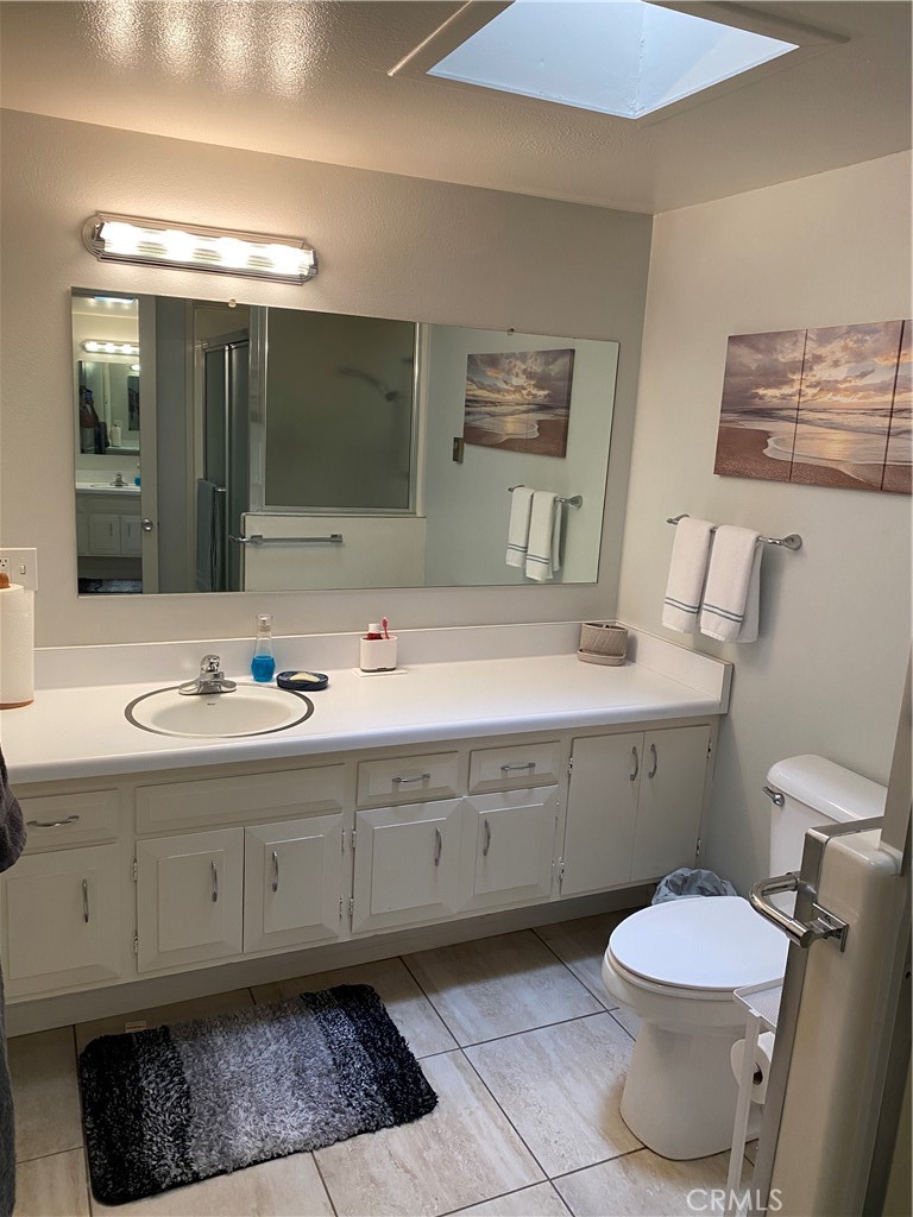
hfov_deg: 53.1
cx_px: 456
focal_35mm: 26
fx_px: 914
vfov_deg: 67.3
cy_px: 608
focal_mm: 4.25
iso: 100
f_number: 1.8
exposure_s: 1/60
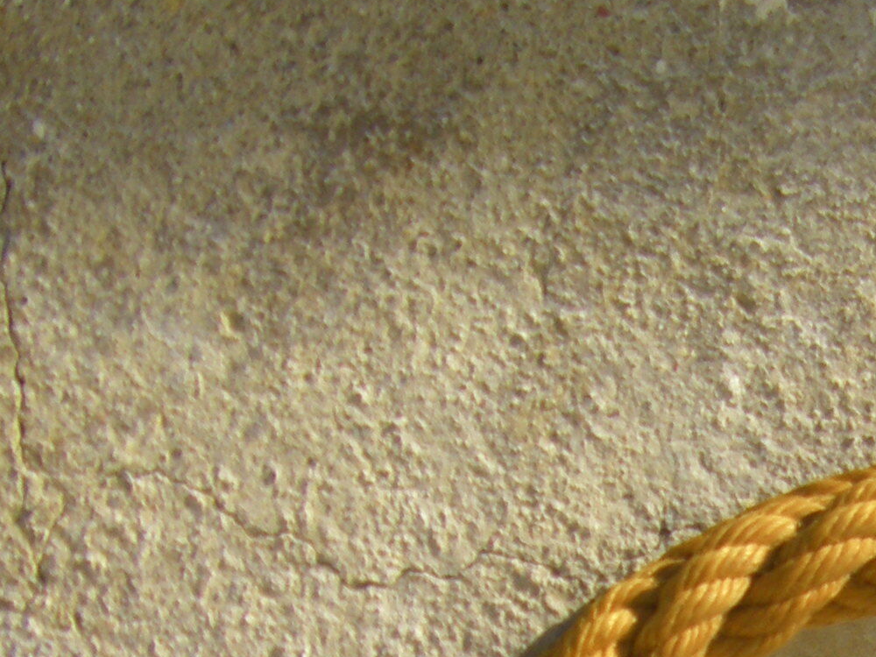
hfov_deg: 15.3
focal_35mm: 124
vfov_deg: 11.5
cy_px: 975
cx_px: 1051
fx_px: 3138
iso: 64
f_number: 7
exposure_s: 1/200
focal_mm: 6.3
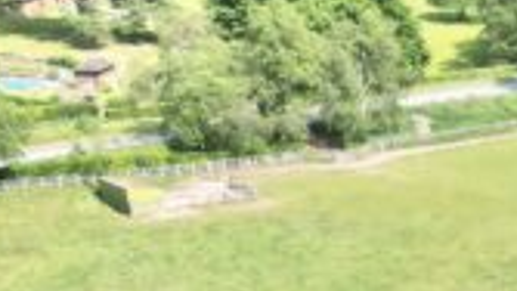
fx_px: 2194
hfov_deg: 11.9
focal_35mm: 160
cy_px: 548
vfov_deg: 7.3
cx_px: 1049
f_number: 1.7
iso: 100
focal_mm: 6.72
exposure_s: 1/1500
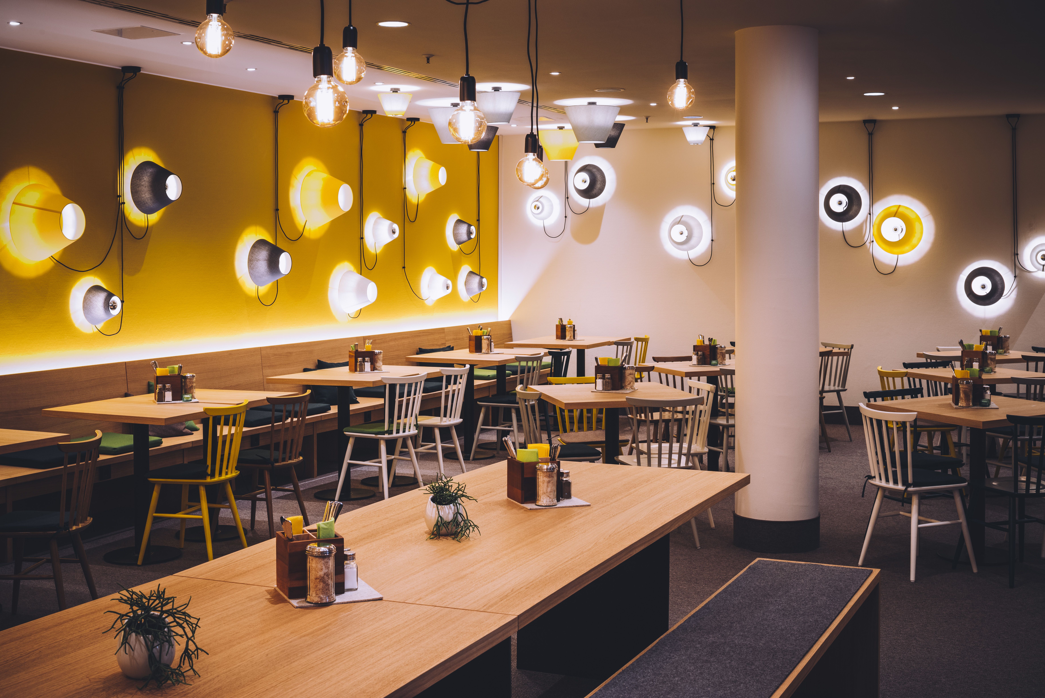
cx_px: 522
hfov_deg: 43.6
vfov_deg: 29.9
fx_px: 1307
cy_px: 349
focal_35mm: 45
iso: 800
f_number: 11
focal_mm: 45
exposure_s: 1/3
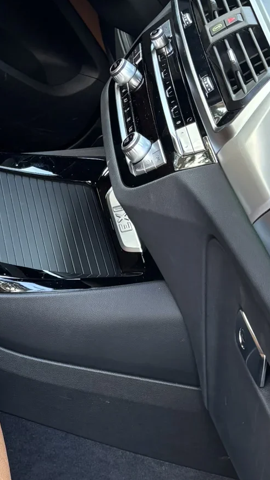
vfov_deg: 25.0
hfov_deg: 14.4
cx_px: 30
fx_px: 1057
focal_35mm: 83
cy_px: 404
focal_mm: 5.96
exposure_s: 1/72
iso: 125
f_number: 1.6
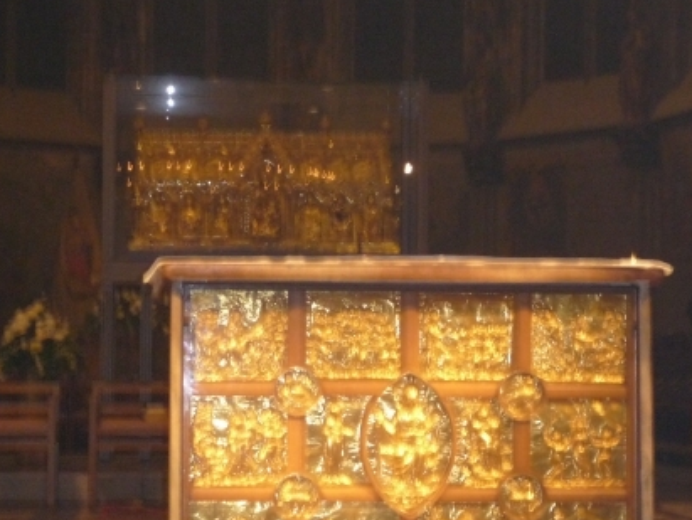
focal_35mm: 105
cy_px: 325
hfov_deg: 18.7
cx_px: 338
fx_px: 2101
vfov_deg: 14.1
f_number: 4.6
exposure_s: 1/8
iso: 400
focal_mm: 12.2
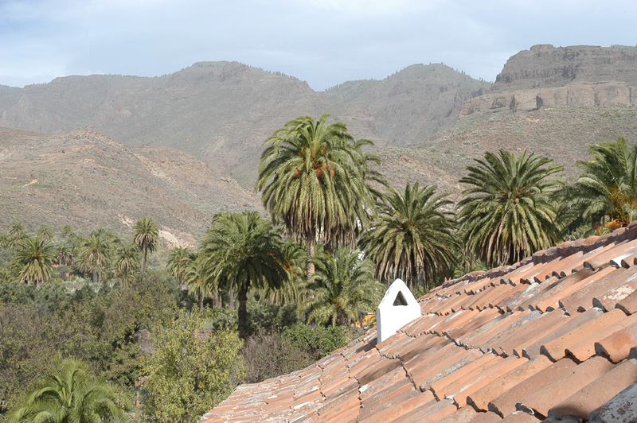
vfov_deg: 25.7
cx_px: 318
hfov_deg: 37.9
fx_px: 928
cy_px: 212
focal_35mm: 52
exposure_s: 1/60
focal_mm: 35
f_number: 20
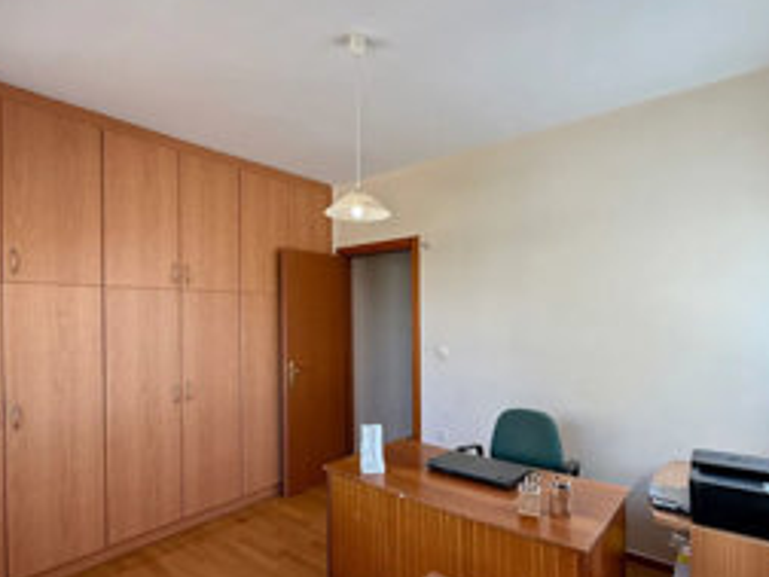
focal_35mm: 20
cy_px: 324
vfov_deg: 65.7
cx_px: 339
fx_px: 444
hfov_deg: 81.4
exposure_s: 1/110
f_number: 2.2
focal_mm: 2.22
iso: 50
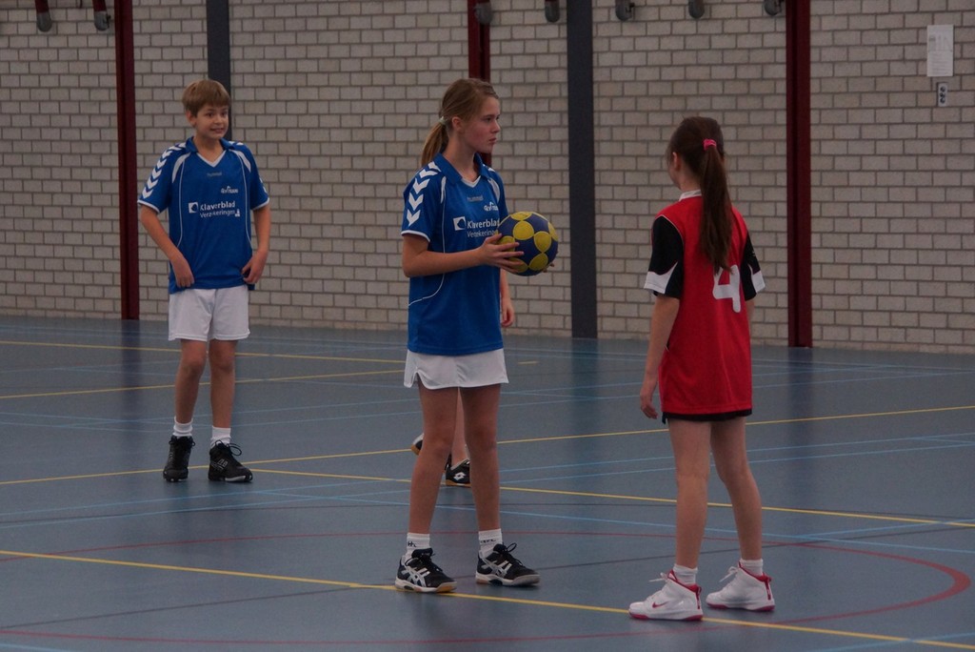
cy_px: 326
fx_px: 3658
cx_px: 488
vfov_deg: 10.2
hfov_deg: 15.2
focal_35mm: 135
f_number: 5.6
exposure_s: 1/160
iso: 1000
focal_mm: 90
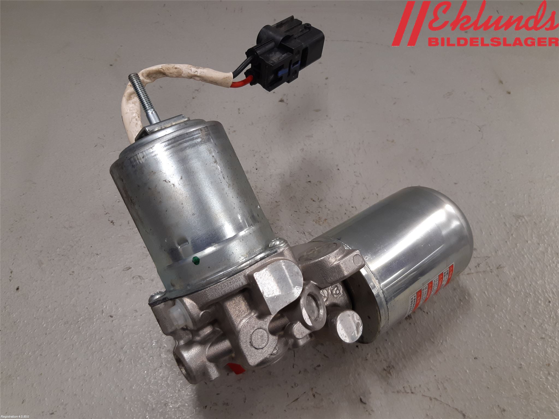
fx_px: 420
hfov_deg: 67.3
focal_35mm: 26
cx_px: 280
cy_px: 210
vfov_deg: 53.1
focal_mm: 3.93
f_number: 1.7
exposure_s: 1/50
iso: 64
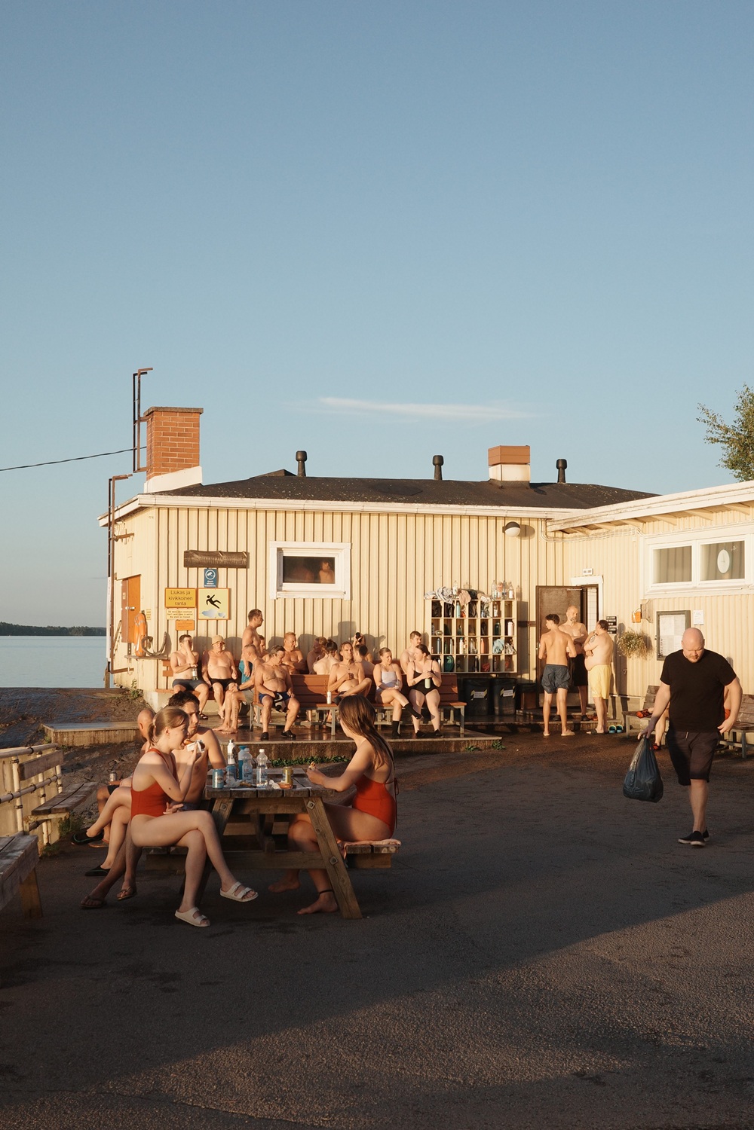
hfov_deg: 27.0
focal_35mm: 50
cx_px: 377
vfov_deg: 39.6
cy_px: 565
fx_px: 1571
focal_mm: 26
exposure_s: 1/400
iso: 200
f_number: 5
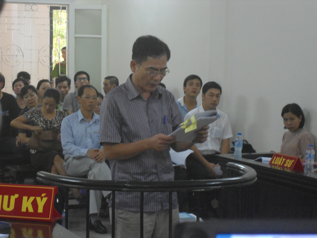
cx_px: 158
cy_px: 119
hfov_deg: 18.7
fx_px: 962
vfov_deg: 14.1
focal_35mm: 105
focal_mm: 18.8
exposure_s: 1/20
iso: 400
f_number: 5.9
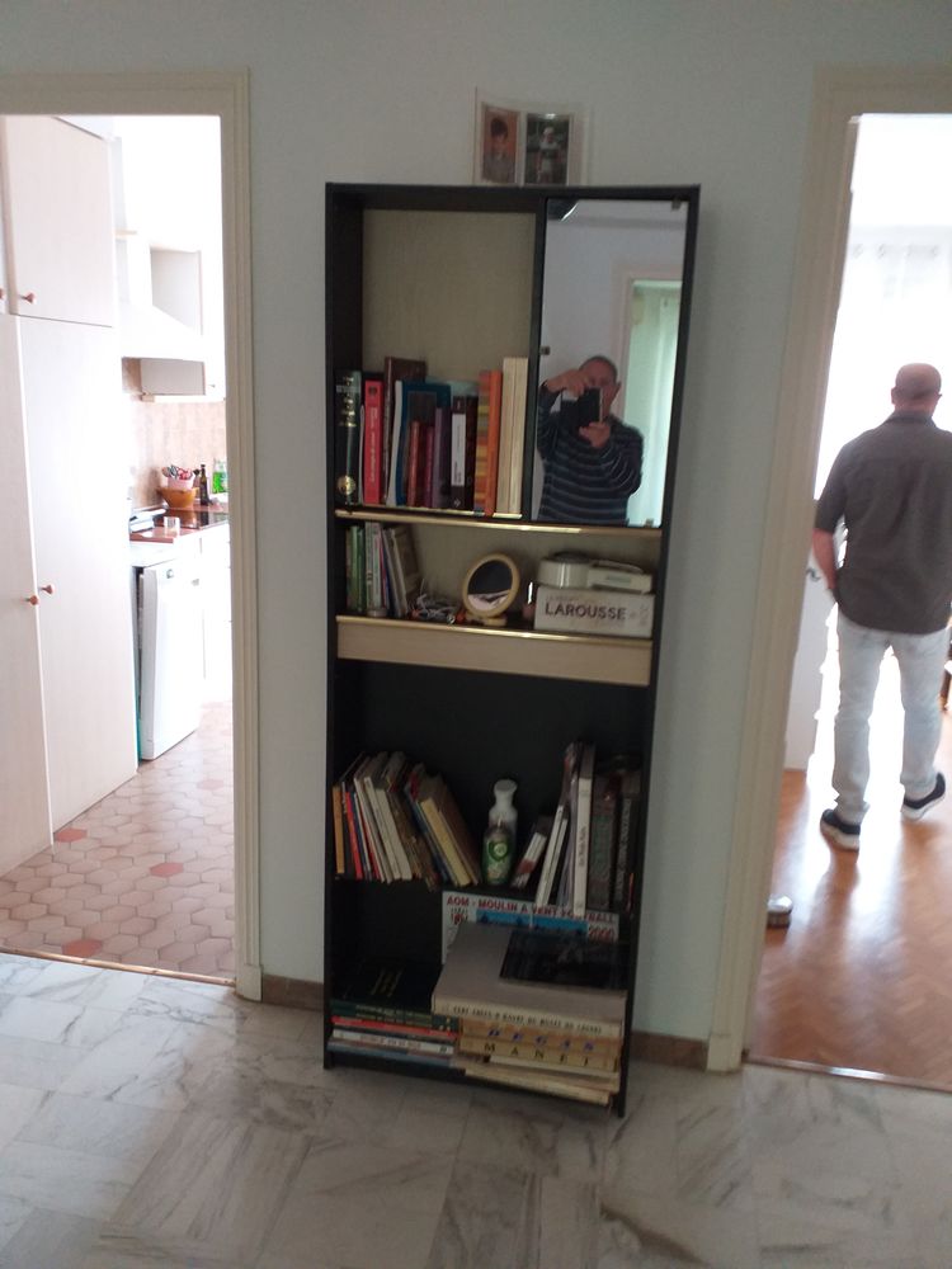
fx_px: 953
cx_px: 476
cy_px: 634
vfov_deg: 67.3
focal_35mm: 26
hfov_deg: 53.1
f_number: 1.9
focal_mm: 3.6
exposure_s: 1/33
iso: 160
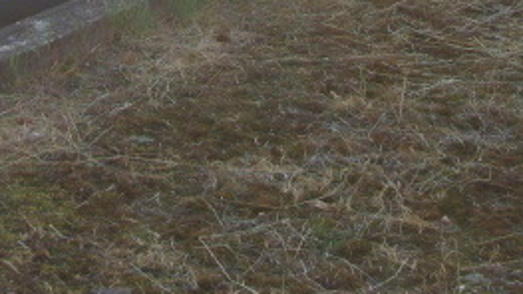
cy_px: -268
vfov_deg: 9.1
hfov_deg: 17.0
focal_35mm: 126
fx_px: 1748
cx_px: 203
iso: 50
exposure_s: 1/369
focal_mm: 6.3
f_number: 2.8
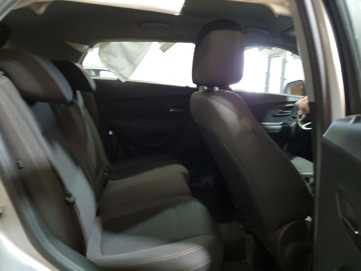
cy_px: 136
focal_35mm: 26
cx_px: 180
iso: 352
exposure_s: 1/40
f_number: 1.5
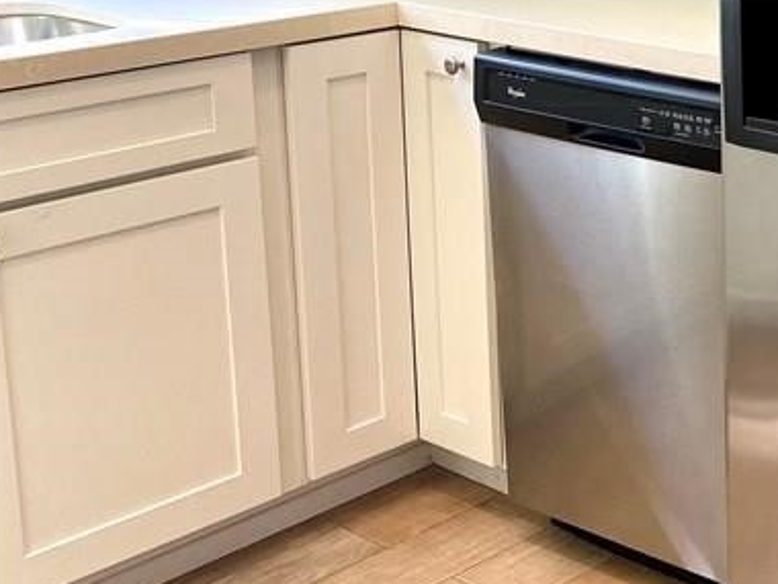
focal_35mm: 70
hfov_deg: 24.0
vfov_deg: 20.5
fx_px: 1573
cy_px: 35
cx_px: 1038
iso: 80
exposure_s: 1/120
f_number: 1.8
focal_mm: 4.25
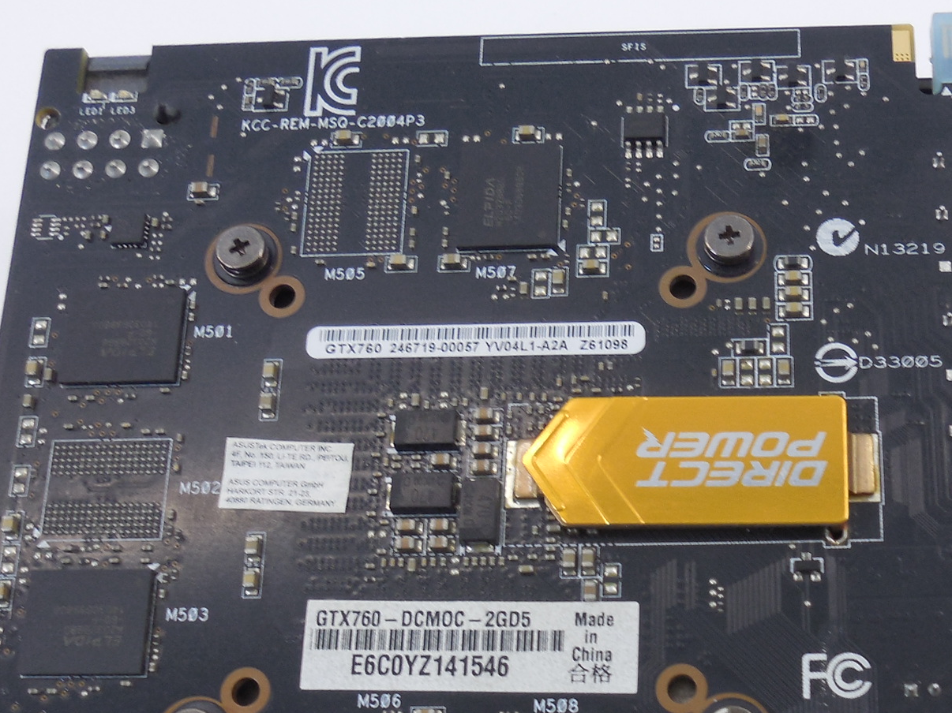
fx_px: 1347
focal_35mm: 49
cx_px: 731
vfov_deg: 29.0
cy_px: 566
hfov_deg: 37.8
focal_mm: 4.6
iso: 140
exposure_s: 1/30
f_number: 3.5
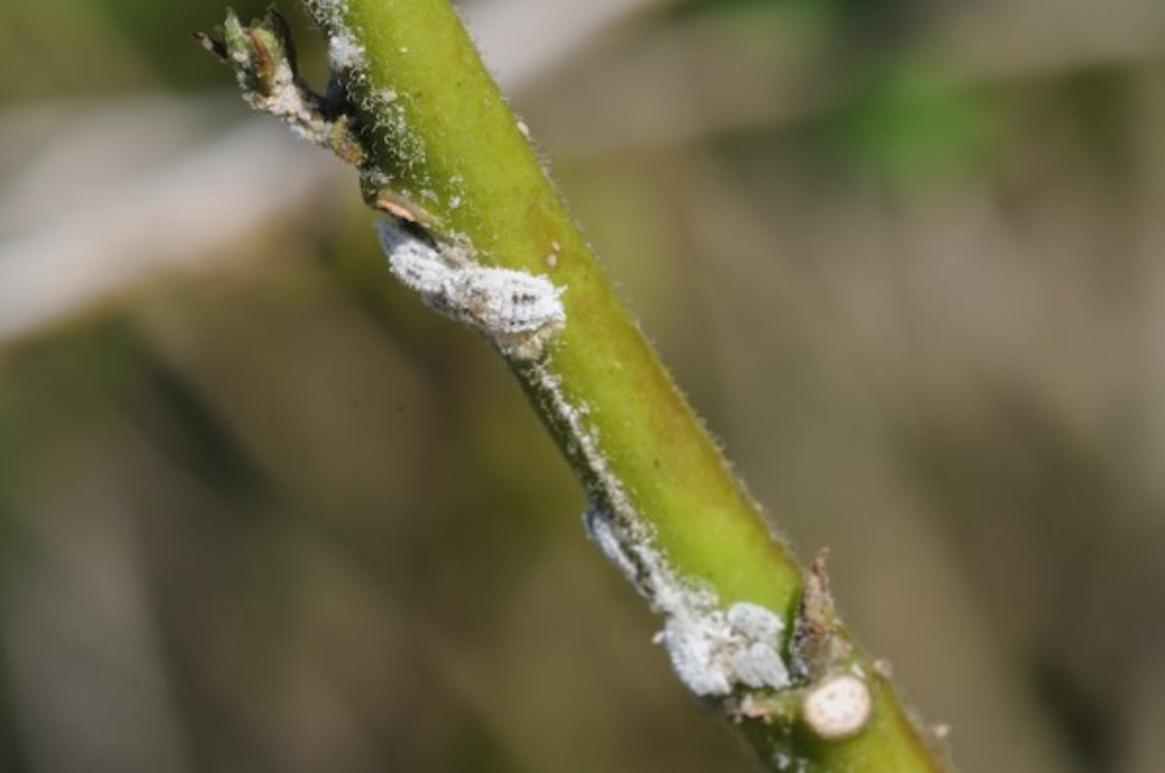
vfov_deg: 6.1
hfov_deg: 9.2
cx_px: 582
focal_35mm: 225
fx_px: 7269
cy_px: 386
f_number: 18
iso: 500
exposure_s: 1/250
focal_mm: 150
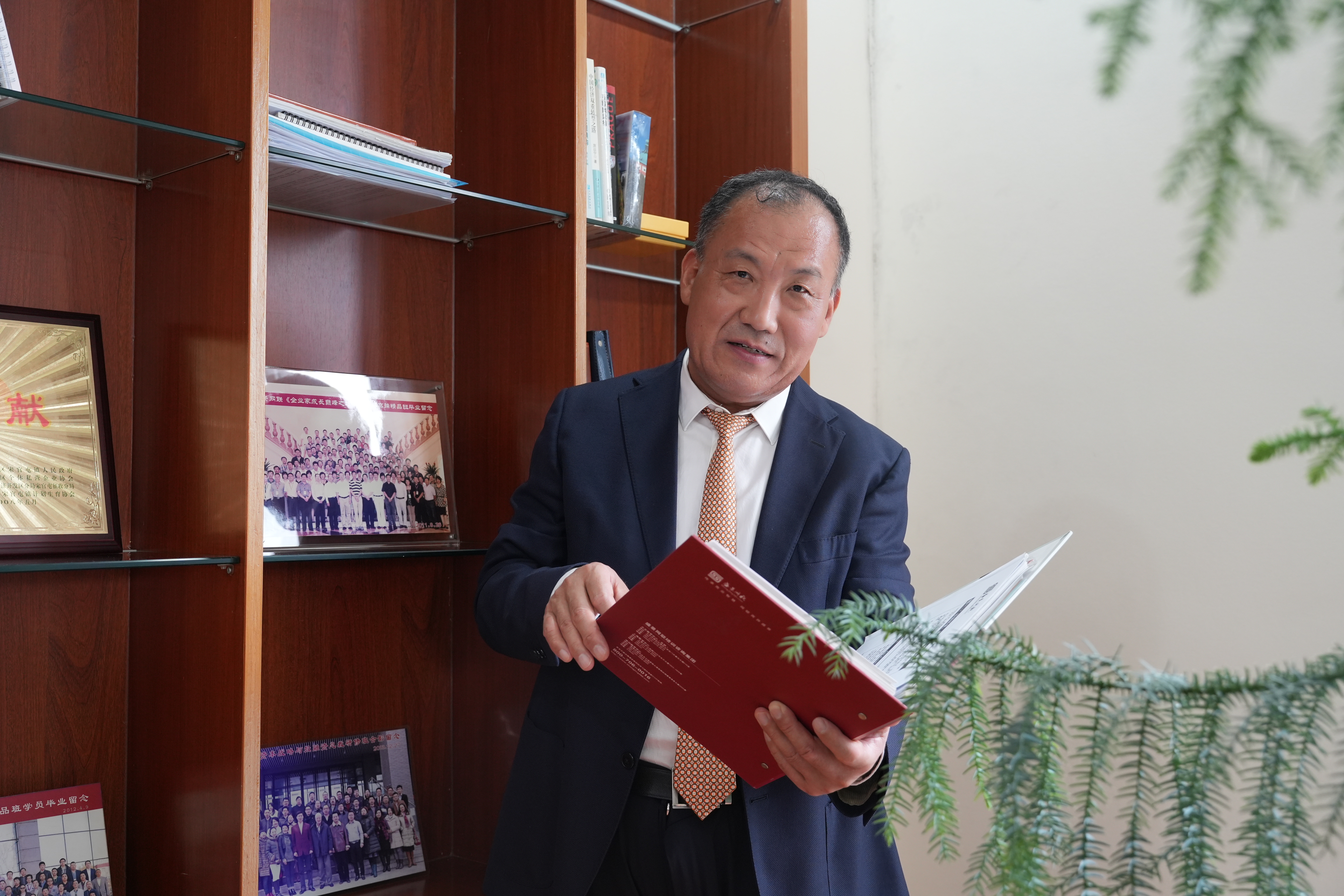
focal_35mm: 35
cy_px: 448
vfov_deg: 37.9
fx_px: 1307
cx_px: 672
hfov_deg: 54.4
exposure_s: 1/100
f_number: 5
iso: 1250
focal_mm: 35
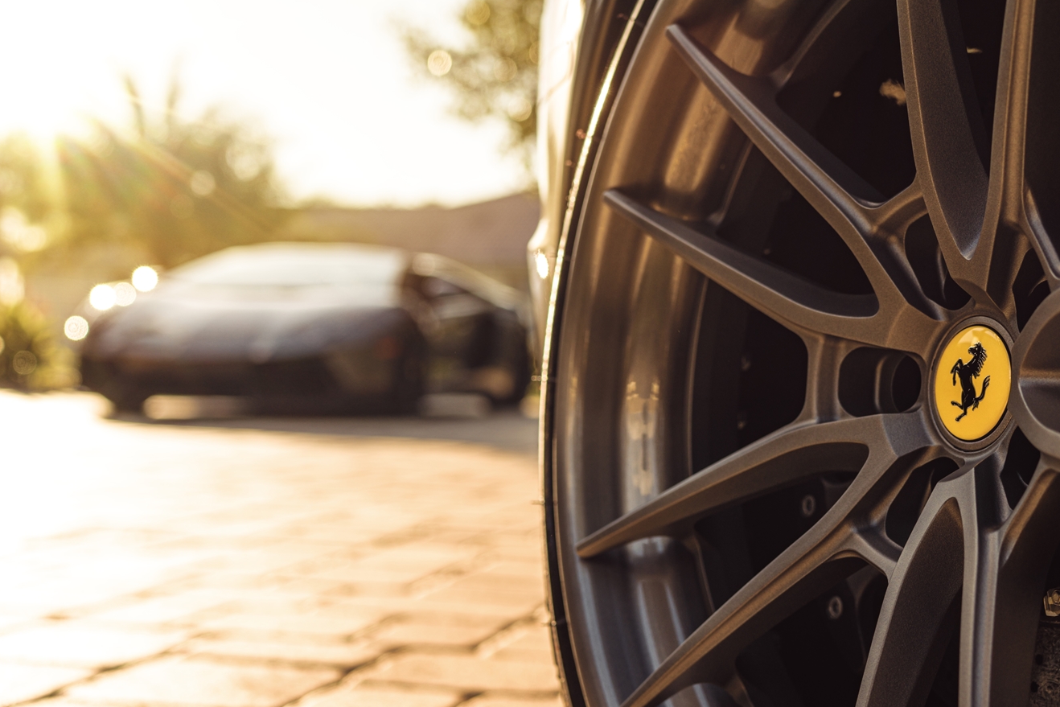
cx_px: 684
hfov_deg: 38.5
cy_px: 390
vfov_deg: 26.5
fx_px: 1502
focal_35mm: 51
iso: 100
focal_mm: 35
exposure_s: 1/320
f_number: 2.8
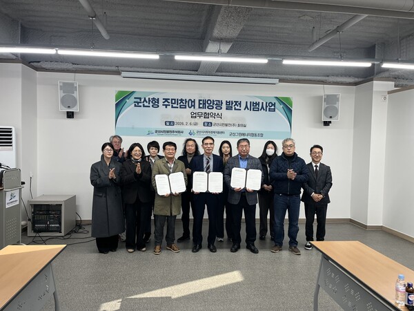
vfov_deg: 53.1
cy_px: 156
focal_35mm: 26
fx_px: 311
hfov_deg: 67.3
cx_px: 207
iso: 80
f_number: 1.6
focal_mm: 5.1
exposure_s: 1/120
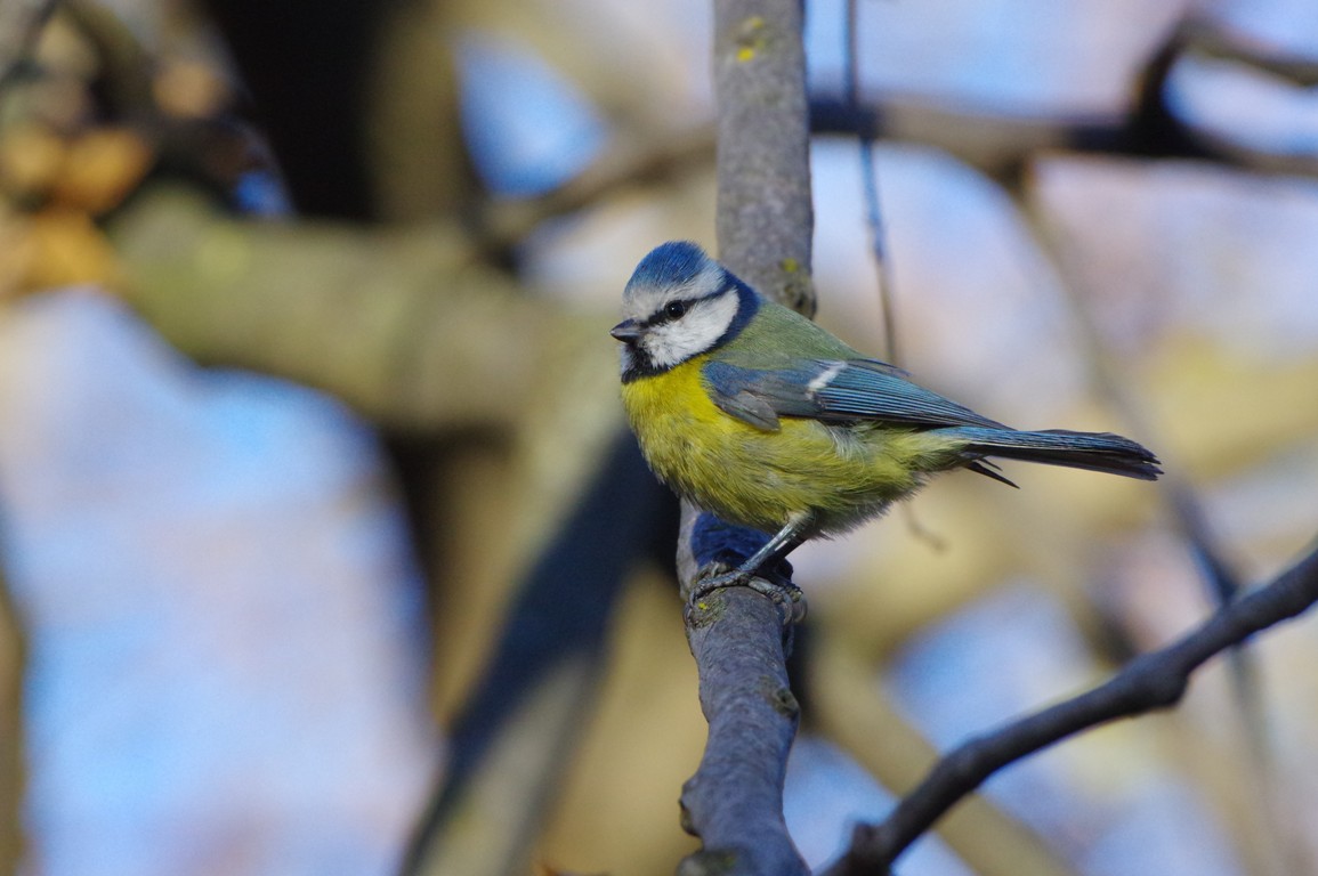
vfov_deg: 2.0
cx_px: 659
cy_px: 438
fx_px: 24691
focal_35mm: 675
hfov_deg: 3.1
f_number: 8
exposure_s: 1/1000
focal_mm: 450
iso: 1600
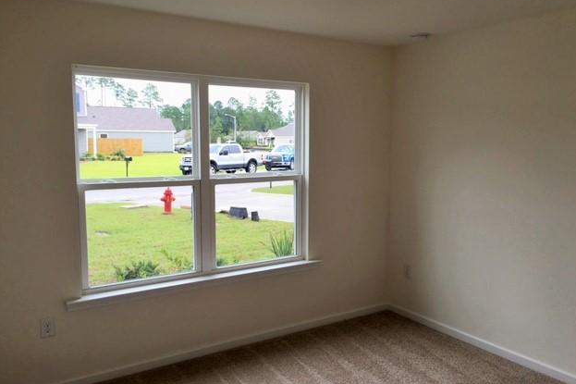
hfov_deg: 60.3
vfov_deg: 42.3
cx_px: 294
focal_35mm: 31
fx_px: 496
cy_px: 193
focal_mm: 4.15
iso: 25
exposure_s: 1/232
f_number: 2.2
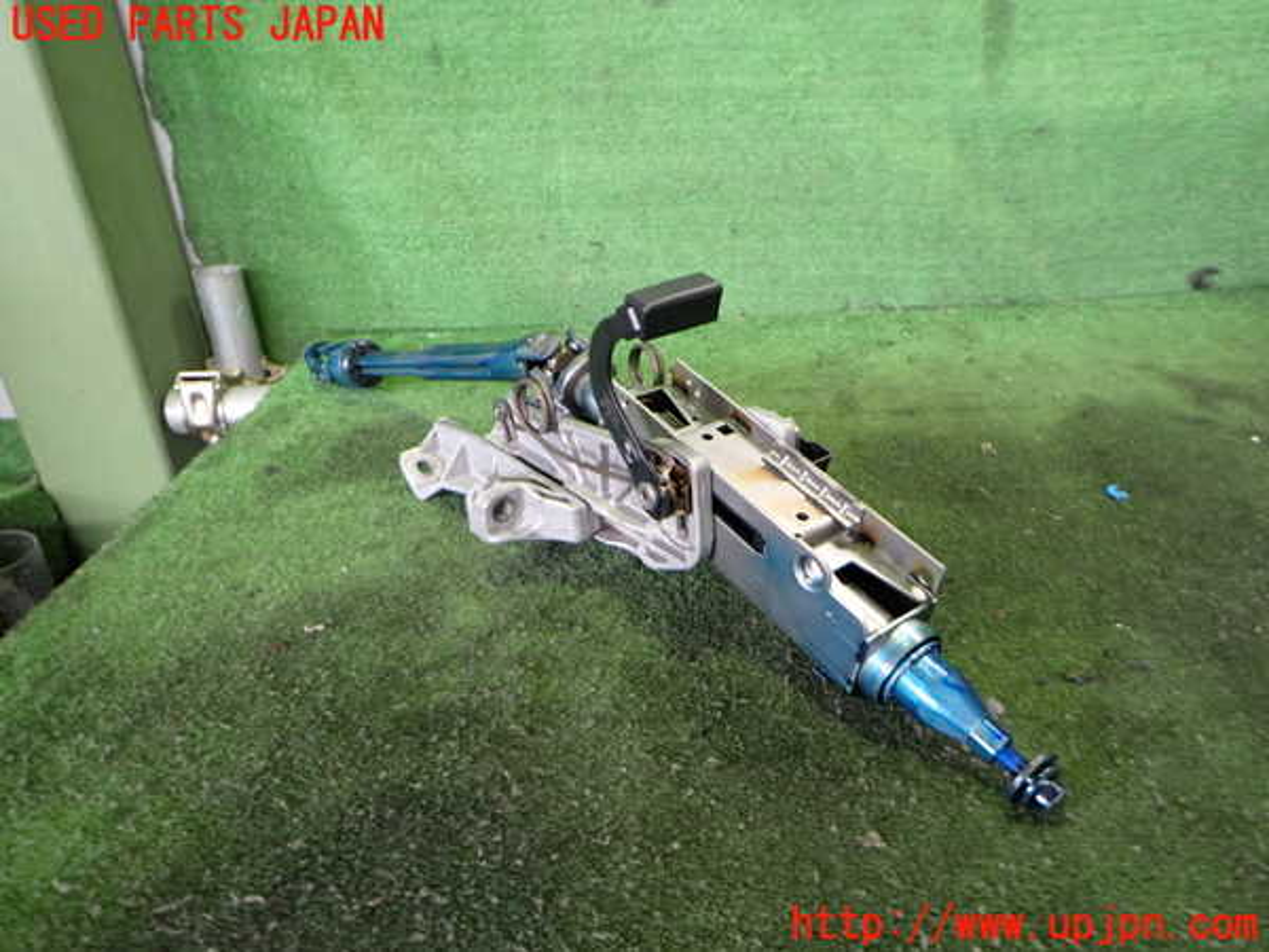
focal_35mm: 25
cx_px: 634
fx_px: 916
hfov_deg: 69.4
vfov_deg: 54.9
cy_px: 476
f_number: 2
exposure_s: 1/30
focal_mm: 4.5
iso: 400
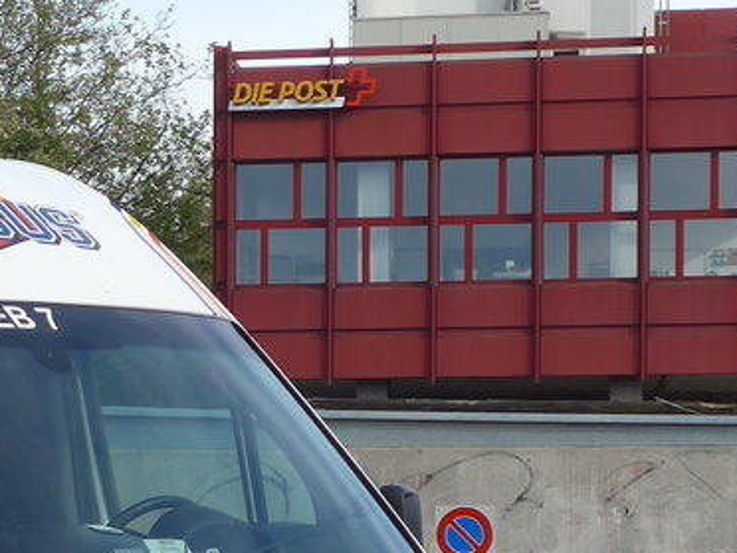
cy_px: 614
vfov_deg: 9.3
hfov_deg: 12.1
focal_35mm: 158
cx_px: -263
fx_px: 3364
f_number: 3.2
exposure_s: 1/640
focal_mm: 10.1
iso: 80
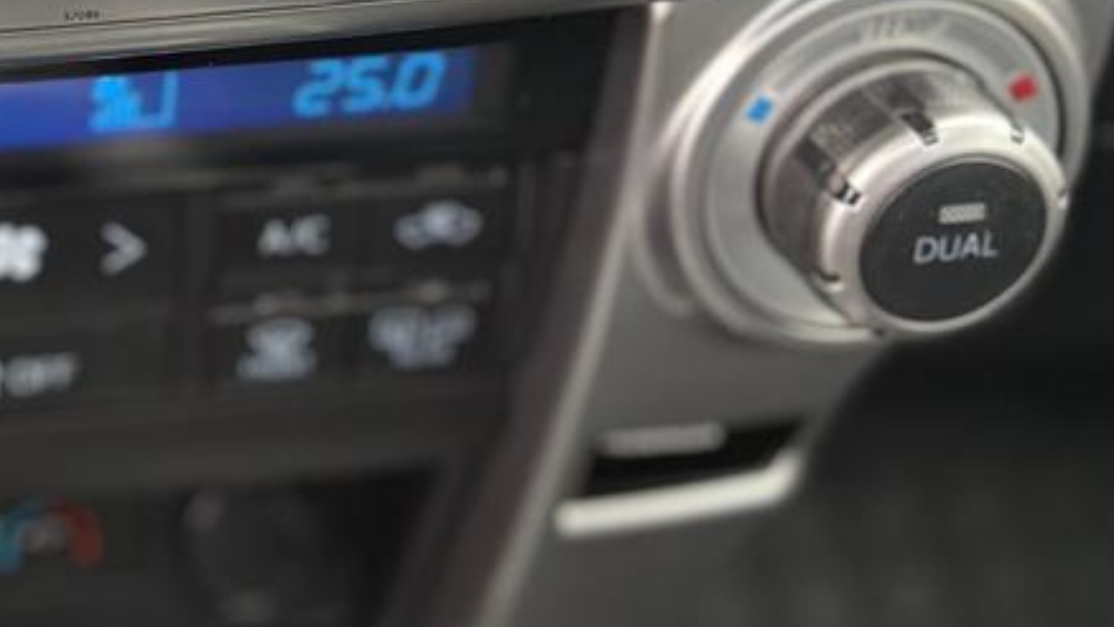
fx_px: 2452
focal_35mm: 83
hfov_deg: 23.8
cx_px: -138
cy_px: 87
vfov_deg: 14.5
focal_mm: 5.96
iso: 125
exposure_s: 1/121
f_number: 1.6
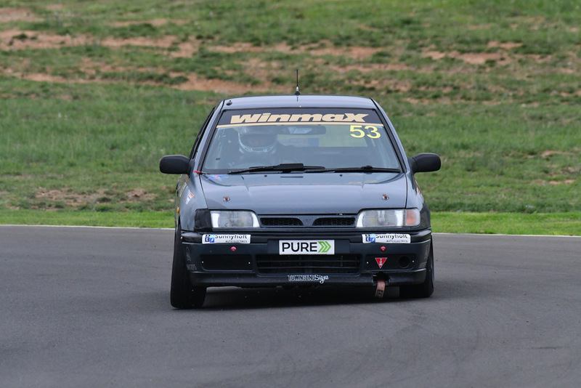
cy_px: 194
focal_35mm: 750
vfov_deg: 1.8
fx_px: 12108
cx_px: 290
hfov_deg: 2.7
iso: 2500
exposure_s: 1/640
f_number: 10
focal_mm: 500
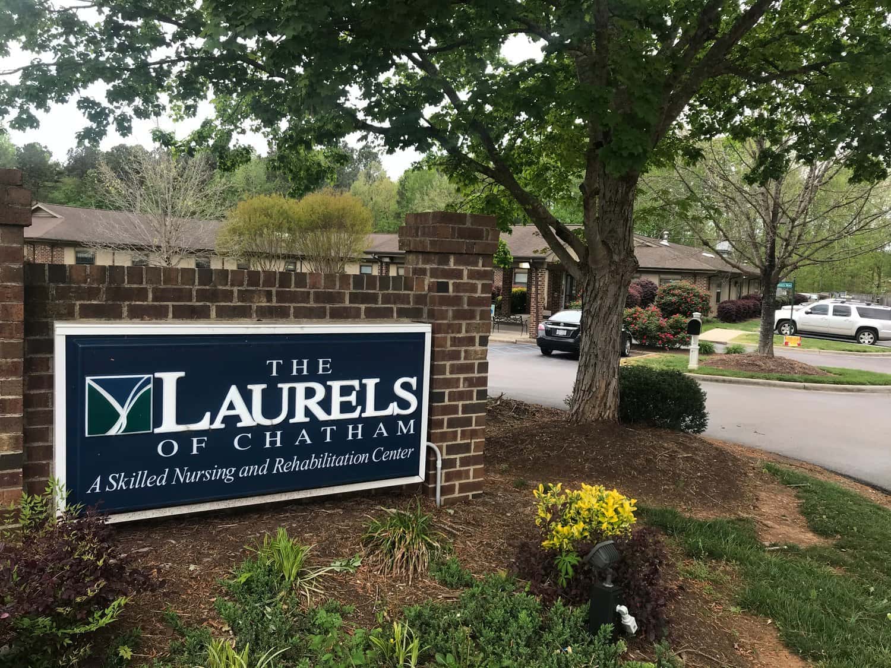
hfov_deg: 63.4
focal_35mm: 28
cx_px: 446
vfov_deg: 49.7
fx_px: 721
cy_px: 334
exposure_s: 1/334
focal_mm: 3.99
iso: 20
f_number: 1.8
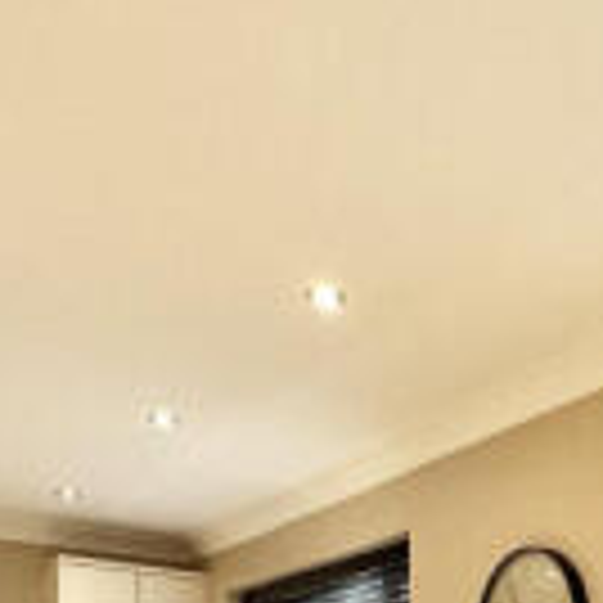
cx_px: 686
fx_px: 1064
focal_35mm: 54
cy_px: 794
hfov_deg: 28.3
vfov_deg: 26.5
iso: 125
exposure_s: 1/100
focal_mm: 2.22
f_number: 2.2
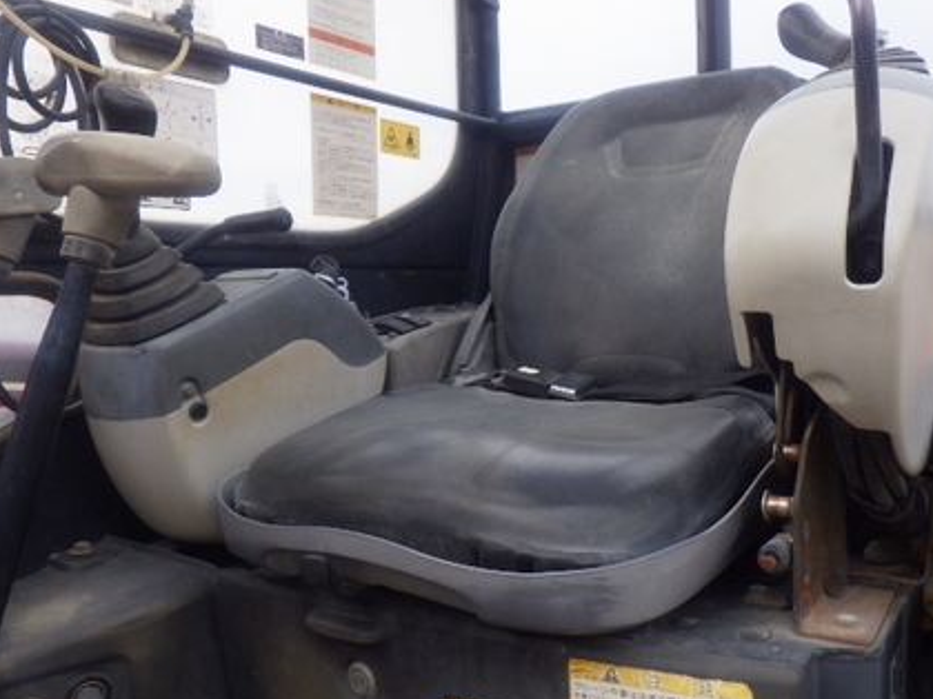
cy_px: 328
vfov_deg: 44.1
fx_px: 862
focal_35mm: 32
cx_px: 526
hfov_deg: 56.6
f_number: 4.2
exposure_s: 1/640
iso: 250
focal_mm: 5
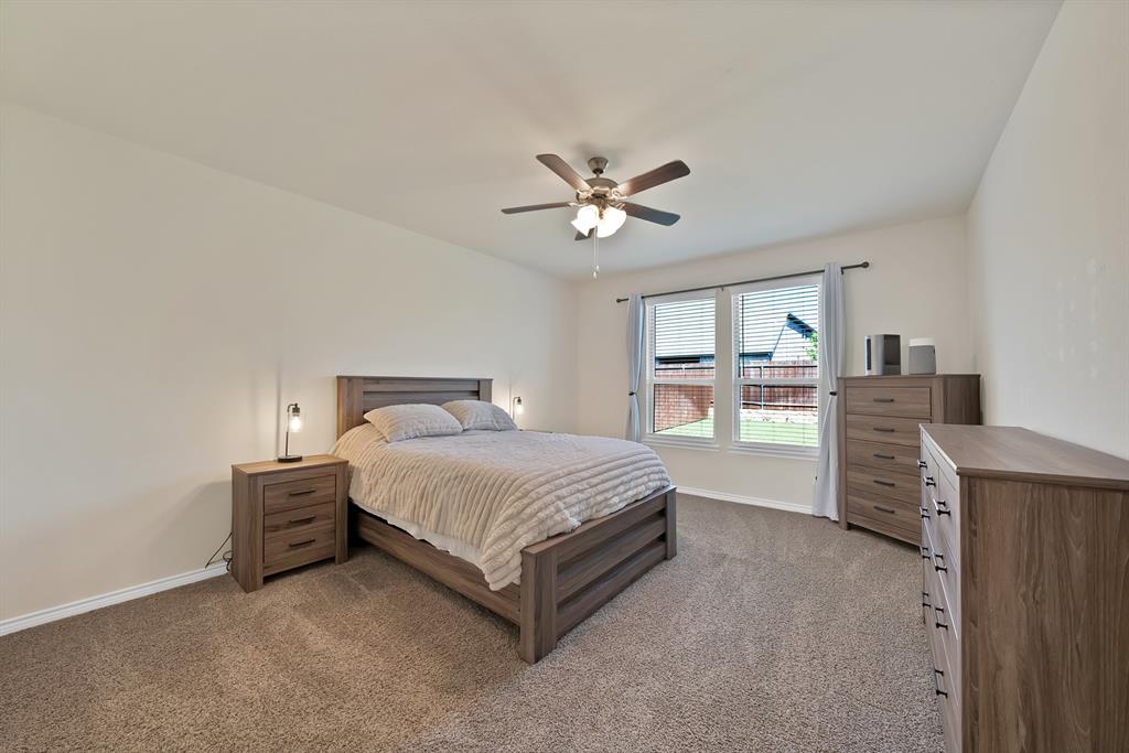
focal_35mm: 12
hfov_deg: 112.6
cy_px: 376
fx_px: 376
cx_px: 564
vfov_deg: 90.0
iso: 640
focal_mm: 12
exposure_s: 1/6
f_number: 9
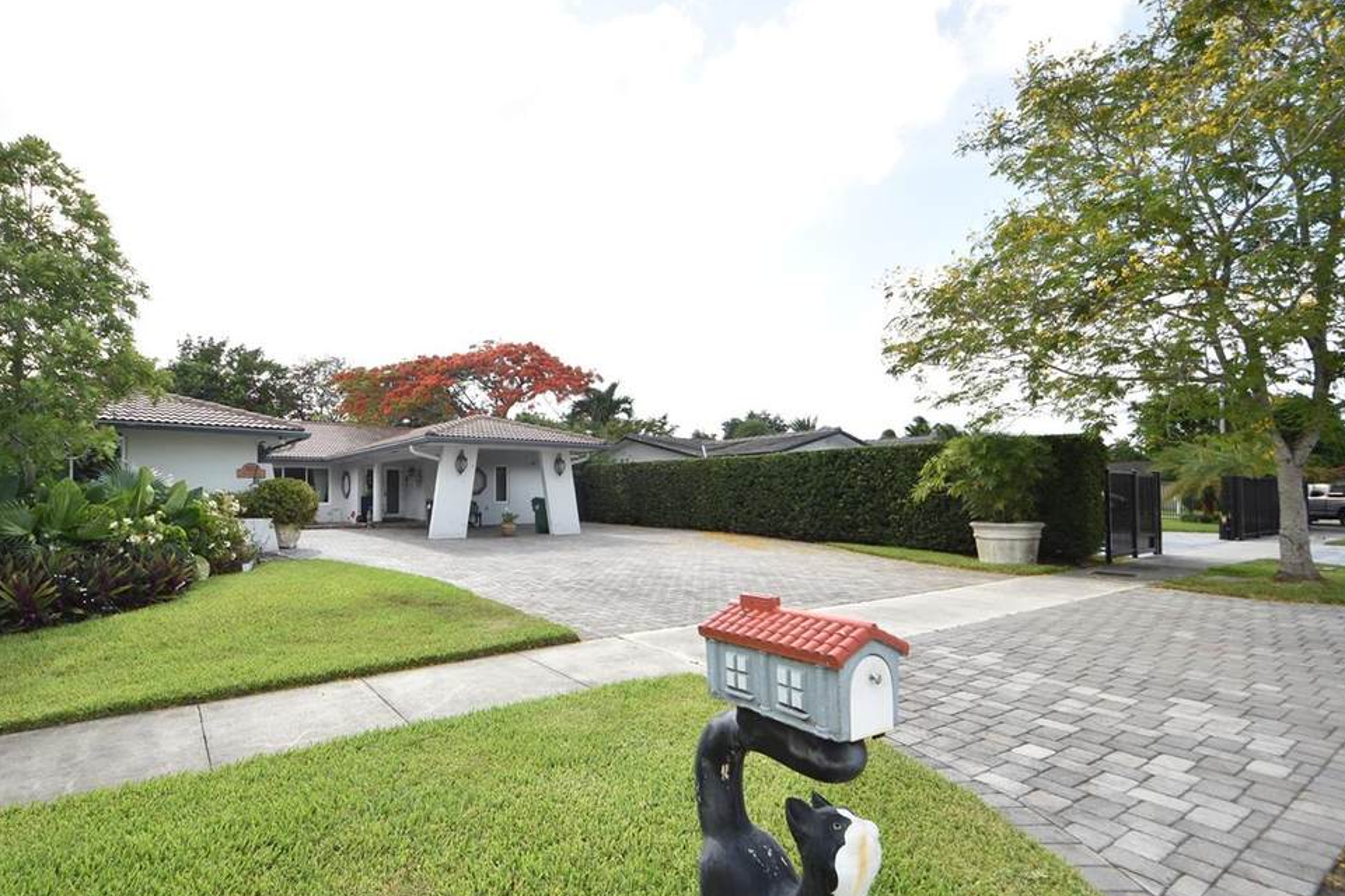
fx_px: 598
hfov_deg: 95.4
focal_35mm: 16
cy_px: 480
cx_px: 535
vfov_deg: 73.6
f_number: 4.5
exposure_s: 1/320
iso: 100
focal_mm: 8
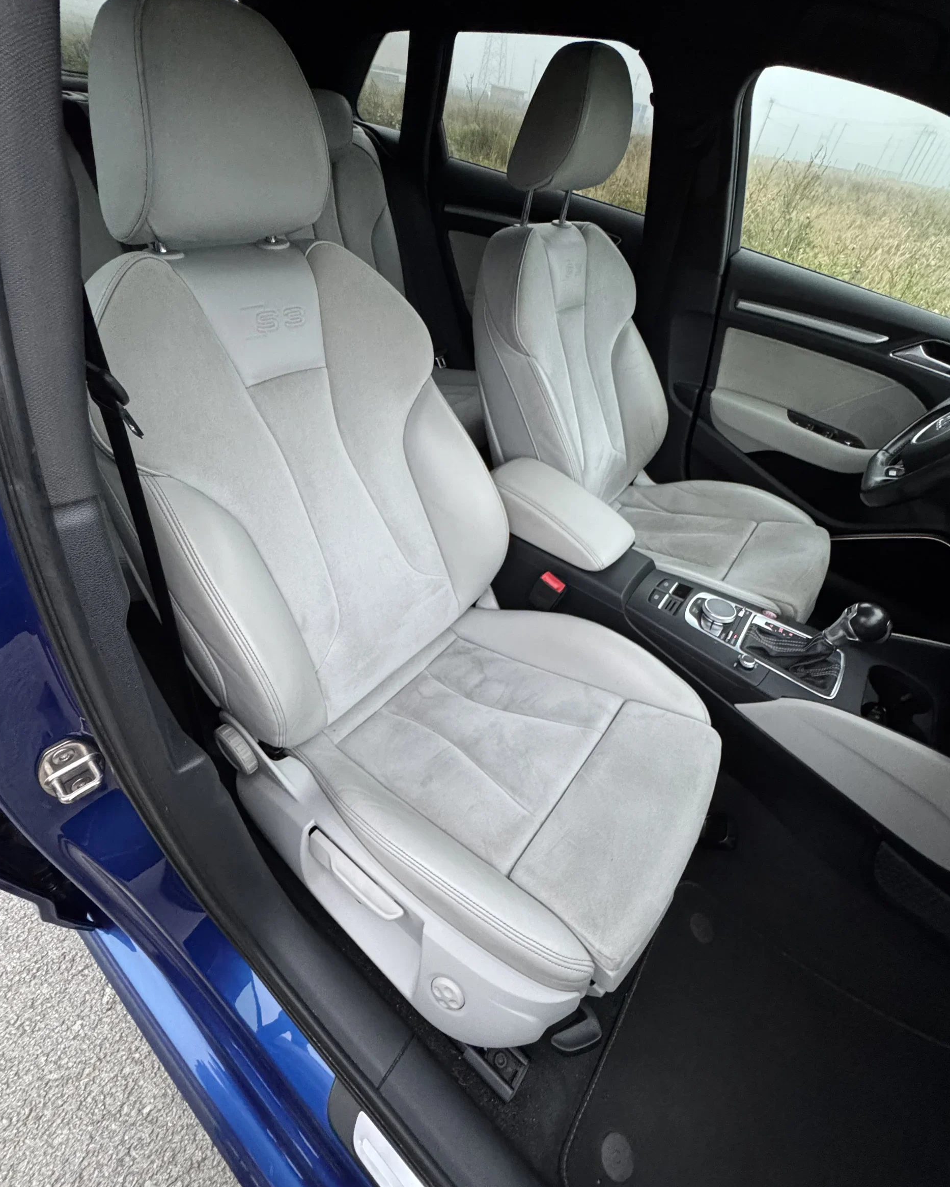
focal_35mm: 15
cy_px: 572
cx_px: 473
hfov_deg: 84.0
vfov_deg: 96.7
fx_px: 527
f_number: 2.2
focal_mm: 2.22
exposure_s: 1/60
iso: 640
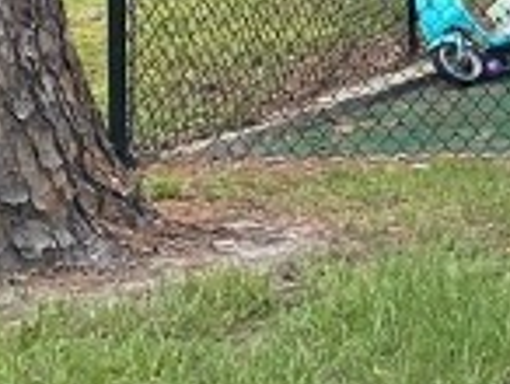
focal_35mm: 182
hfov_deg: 9.8
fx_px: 2686
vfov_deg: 7.9
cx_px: 1142
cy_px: -360
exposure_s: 1/315
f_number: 1.8
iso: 32
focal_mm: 4.25
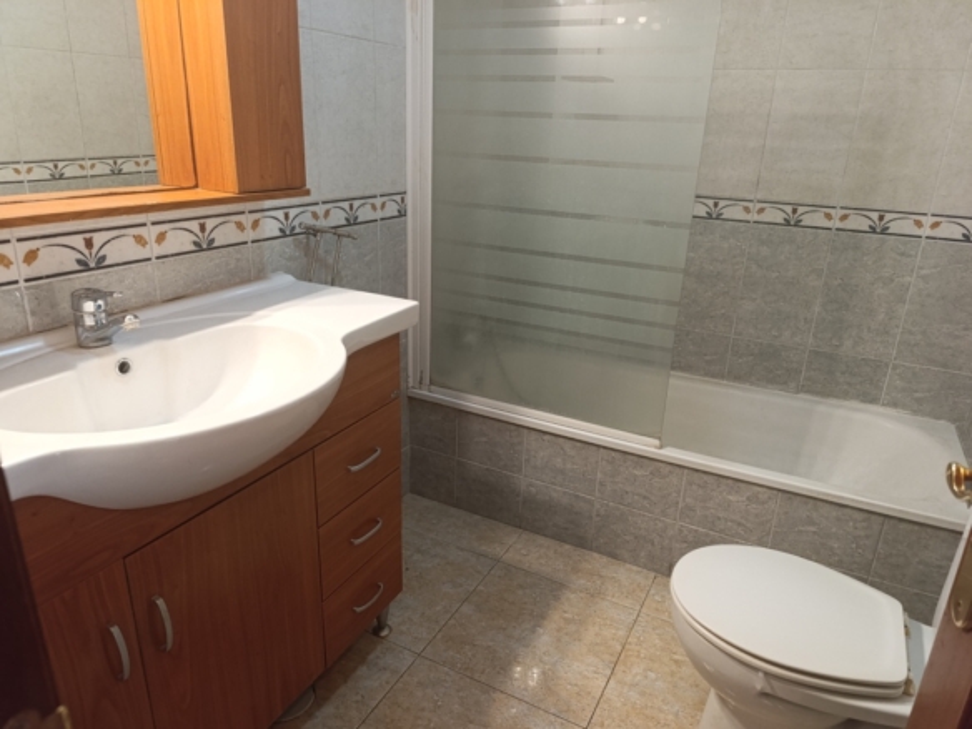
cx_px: 486
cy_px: 364
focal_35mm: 23
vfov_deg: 58.9
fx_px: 646
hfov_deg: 73.9
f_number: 1.6
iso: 1250
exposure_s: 1/50
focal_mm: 6.14
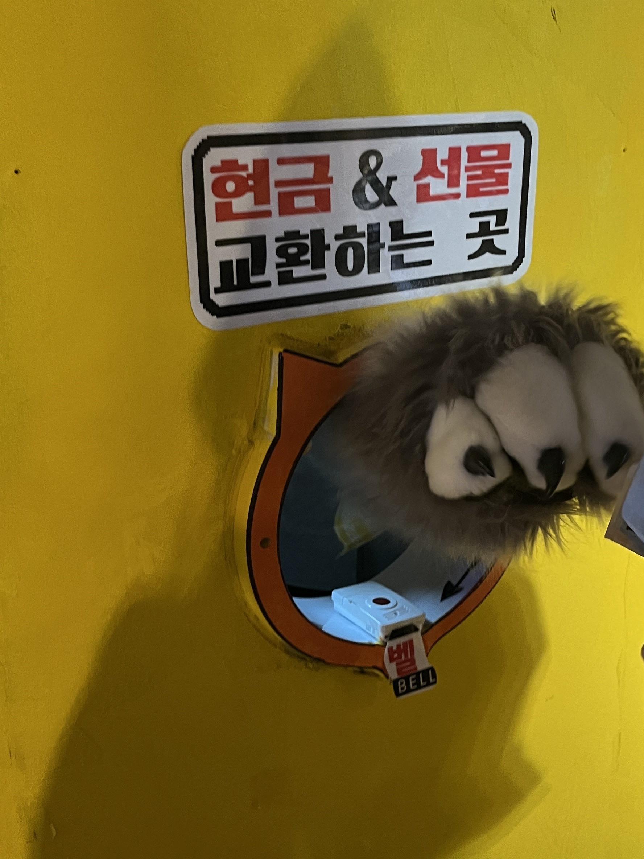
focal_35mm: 26
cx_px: 322
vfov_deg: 67.3
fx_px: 645
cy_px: 430
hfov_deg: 53.1
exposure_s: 1/60
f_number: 1.6
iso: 250
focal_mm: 5.1
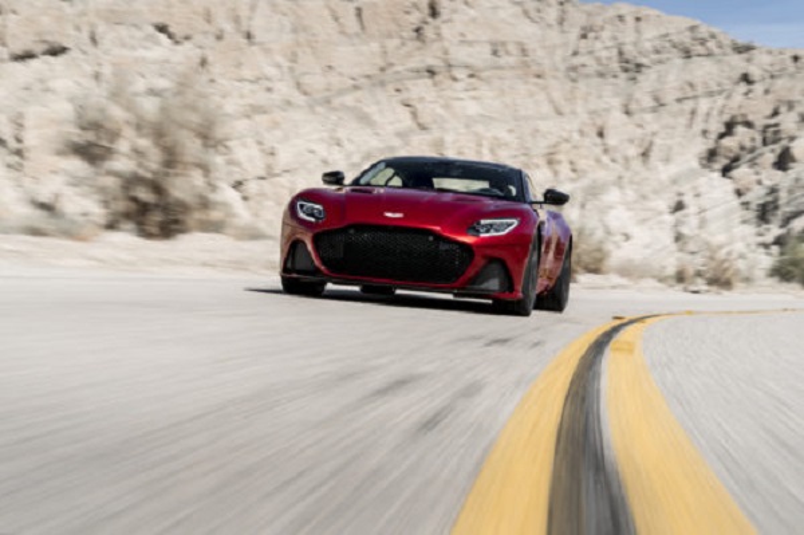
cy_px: 268
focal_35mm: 70
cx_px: 402
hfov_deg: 28.9
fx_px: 1562
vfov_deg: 19.4
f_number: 14
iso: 50
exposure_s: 1/15
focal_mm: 70
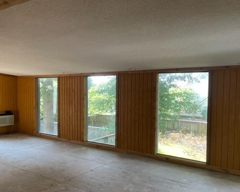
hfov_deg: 55.6
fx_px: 227
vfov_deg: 45.7
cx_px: 107
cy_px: 108
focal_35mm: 32
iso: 80
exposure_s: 1/60
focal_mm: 4.2
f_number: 1.6
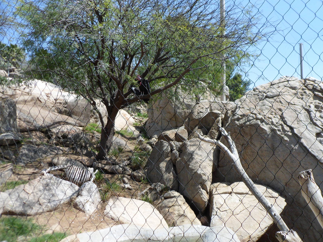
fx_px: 252
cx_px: 162
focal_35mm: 27
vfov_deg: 51.4
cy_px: 121
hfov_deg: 65.3
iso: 80
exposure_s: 1/750
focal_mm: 4.9
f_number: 3.3
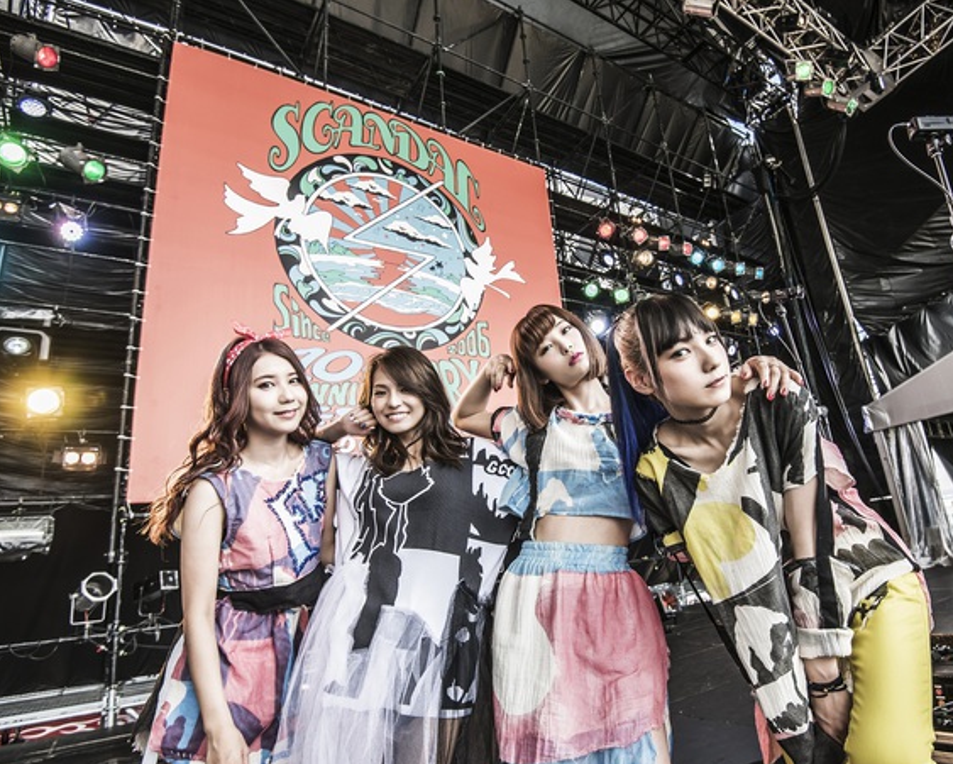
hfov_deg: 77.0
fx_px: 593
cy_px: 382
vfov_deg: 65.6
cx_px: 559
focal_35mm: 21
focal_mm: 18
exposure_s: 1/500
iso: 400
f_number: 5
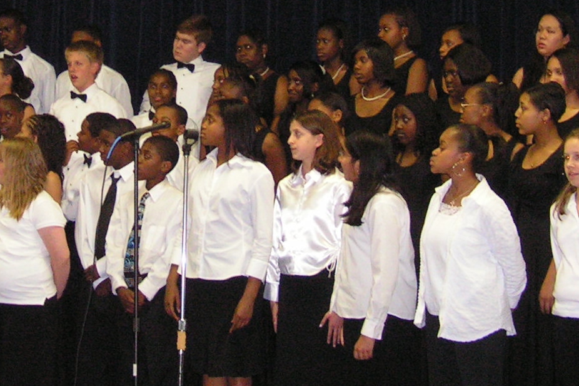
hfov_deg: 21.0
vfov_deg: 13.8
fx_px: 1560
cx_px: 194
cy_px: -21
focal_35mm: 97
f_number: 2.8
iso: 200
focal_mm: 6.3
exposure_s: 1/40
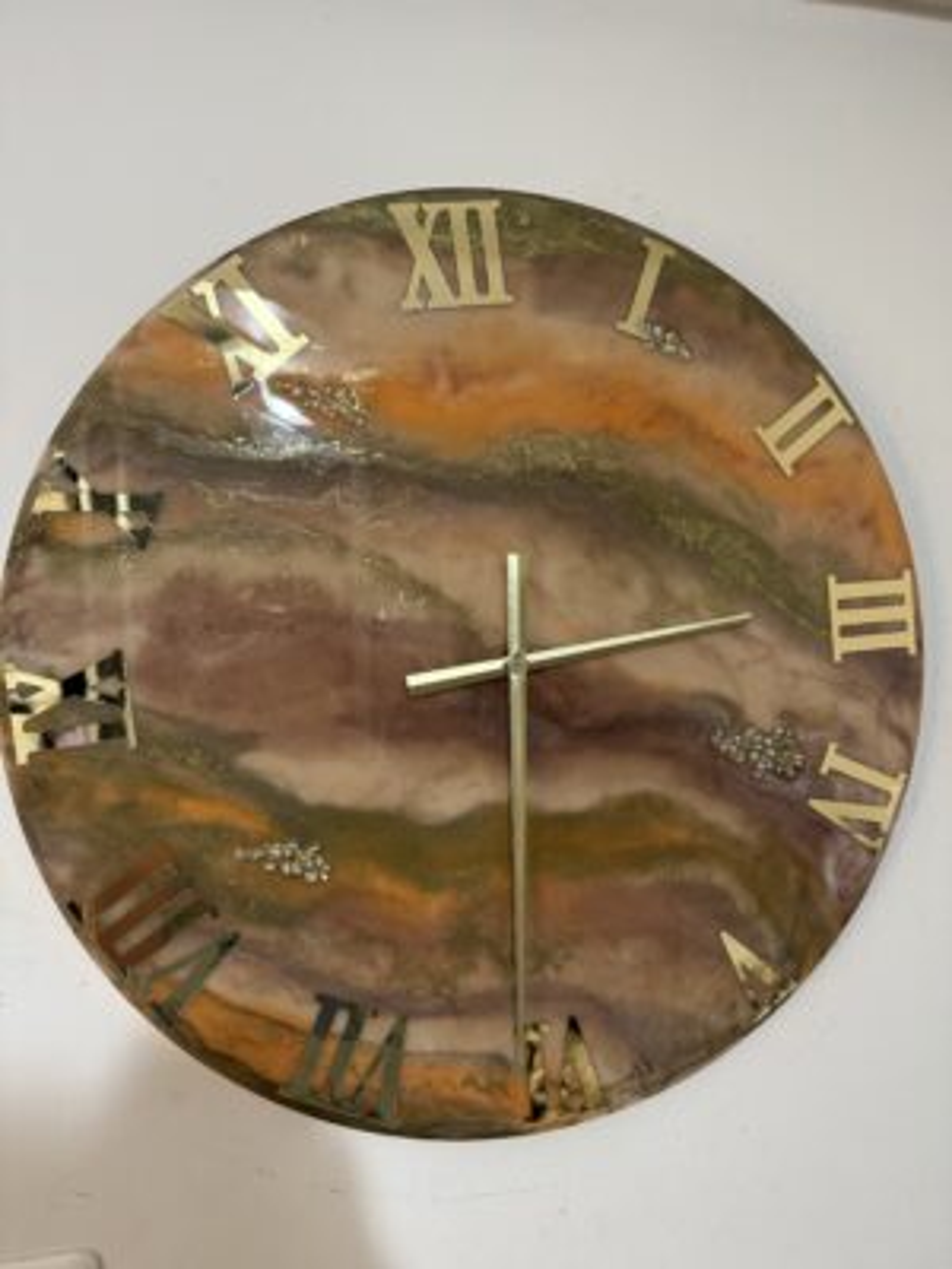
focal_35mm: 24
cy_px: 634
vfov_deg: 71.6
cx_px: 476
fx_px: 880
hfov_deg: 56.8
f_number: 1.78
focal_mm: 6.76
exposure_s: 1/73
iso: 200
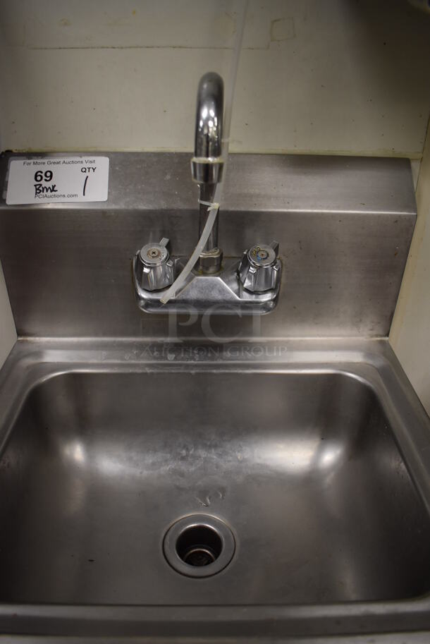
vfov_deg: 67.3
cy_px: 322
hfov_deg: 48.0
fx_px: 483
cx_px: 215
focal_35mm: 27
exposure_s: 1/125
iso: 900
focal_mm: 18
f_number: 3.5
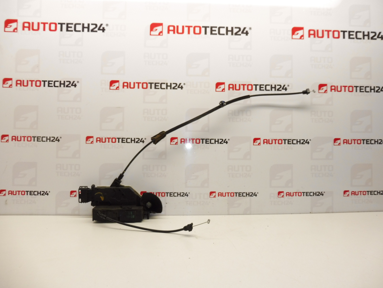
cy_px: 144
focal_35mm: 24
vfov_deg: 56.8
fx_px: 266
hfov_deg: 71.6
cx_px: 192
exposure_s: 1/100
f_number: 3.5
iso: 200
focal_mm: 4.3
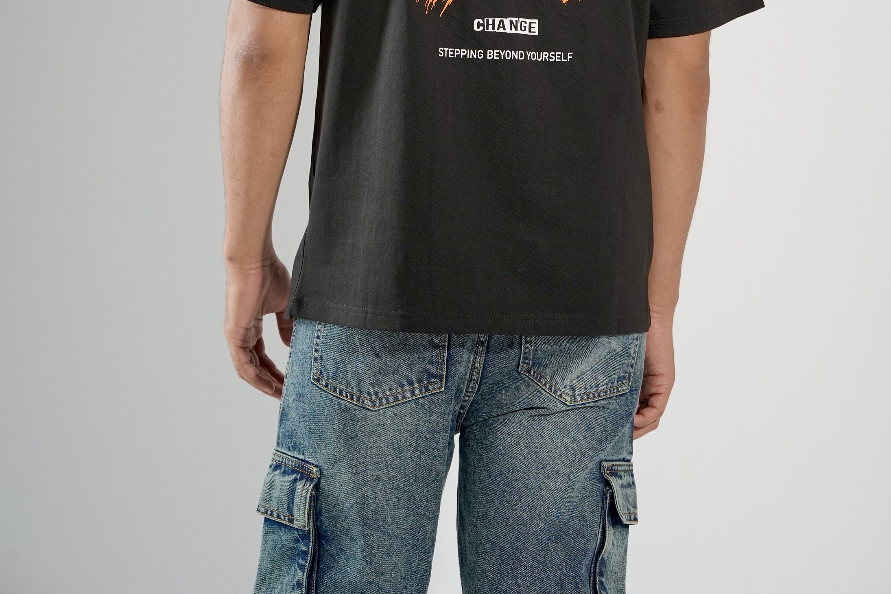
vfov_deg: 10.0
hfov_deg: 15.1
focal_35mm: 136
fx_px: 3366
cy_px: -57
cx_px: 465
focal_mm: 85
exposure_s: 1/160
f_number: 5.6
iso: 400
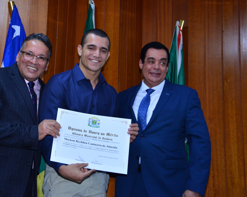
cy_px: 93
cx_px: 89
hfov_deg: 29.9
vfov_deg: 24.2
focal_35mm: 63
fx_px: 461
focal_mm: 52
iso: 2000
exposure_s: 1/125
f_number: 4.8
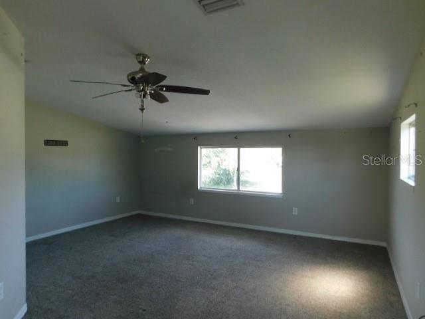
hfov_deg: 73.9
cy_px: 160
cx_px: 212
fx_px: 282
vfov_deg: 58.9
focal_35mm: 23
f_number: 3
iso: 125
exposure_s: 1/80
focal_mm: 4
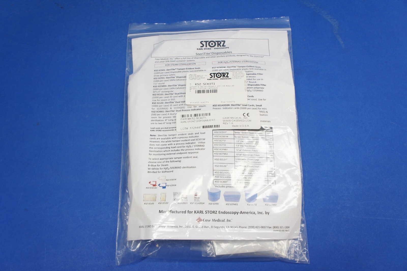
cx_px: 204
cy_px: 136
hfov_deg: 62.0
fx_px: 339
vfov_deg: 43.5
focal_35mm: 30
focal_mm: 20
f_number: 5
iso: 200
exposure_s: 1/60
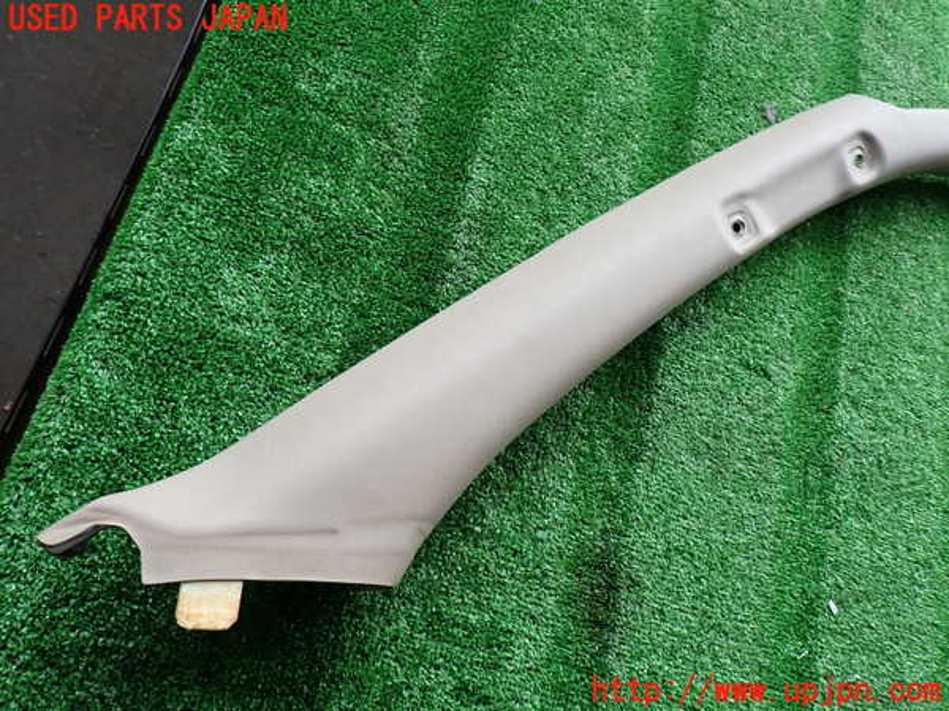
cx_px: 474
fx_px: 685
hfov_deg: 69.4
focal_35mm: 25
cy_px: 356
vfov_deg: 54.9
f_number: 2.8
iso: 100
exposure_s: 1/100
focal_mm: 4.5
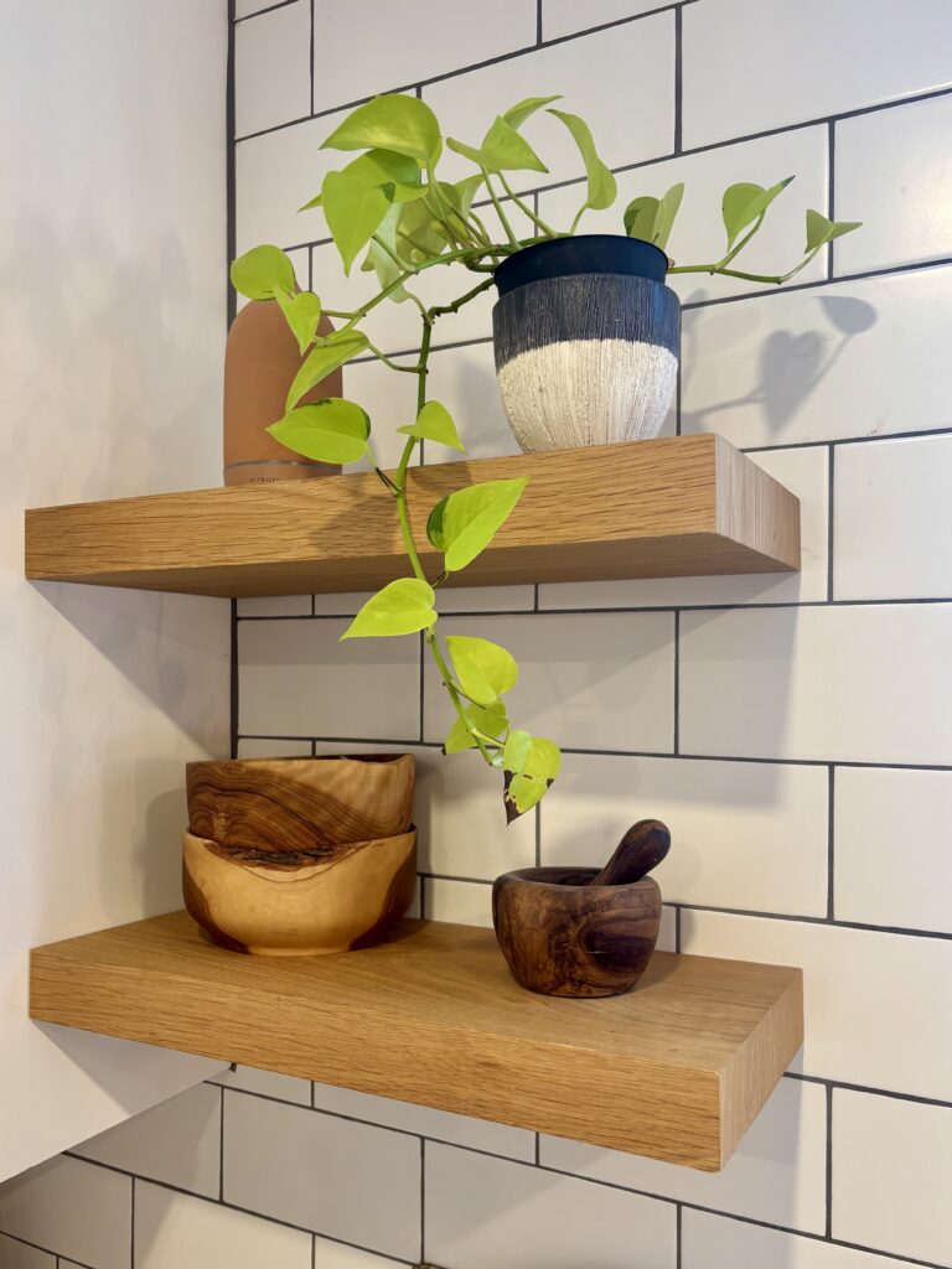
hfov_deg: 53.1
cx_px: 476
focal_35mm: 26
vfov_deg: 67.3
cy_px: 634
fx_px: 953
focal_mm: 5.96
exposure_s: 1/60
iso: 125
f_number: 1.6
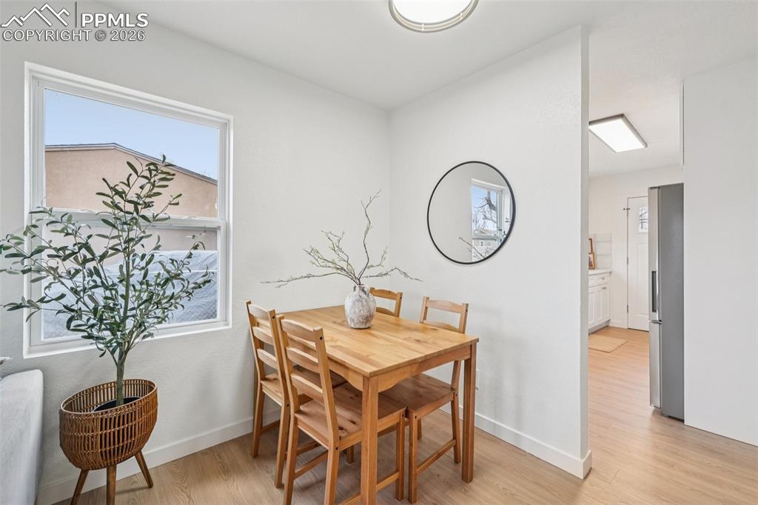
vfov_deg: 77.3
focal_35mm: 15
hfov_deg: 100.4
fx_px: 316
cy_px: 252
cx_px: 379
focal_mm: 10
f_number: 8
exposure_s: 1/6
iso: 800
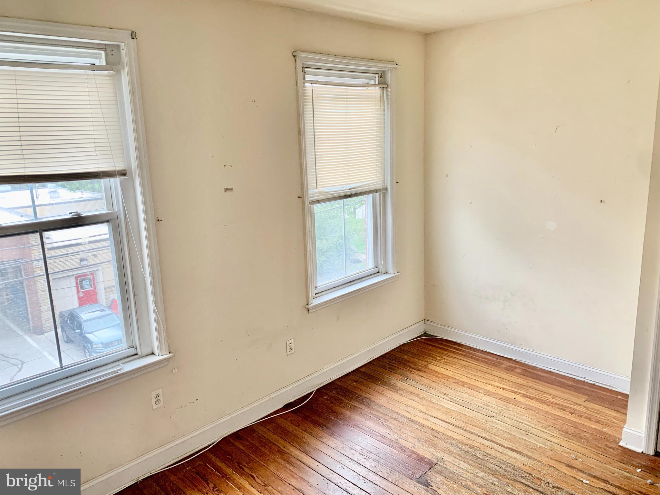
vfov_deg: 53.1
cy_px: 248
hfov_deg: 67.3
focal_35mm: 26
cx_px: 330
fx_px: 496
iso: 100
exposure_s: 1/108
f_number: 1.8
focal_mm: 4.25
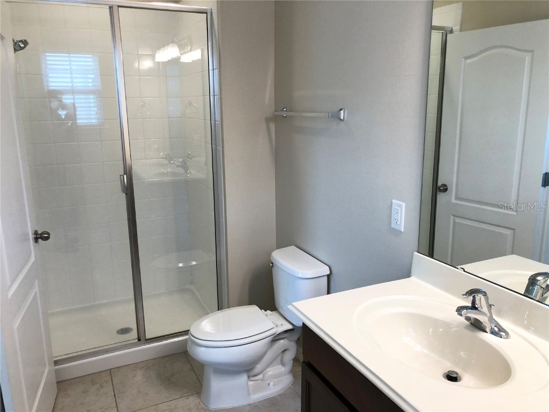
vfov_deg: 49.7
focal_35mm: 28
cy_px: 206
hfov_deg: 63.4
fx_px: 444
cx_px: 274
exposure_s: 1/30
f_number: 1.8
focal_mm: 4
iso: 32
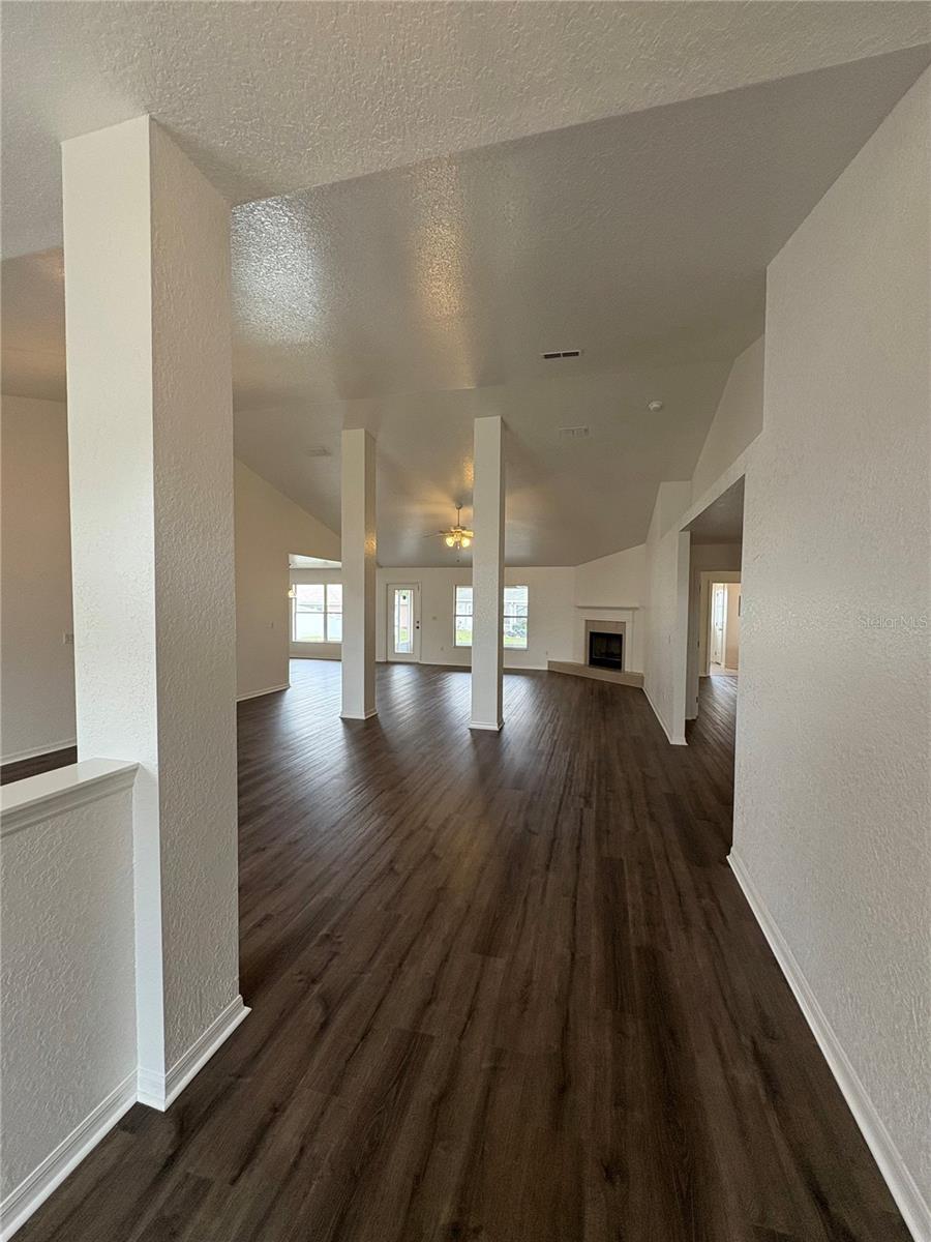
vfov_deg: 102.1
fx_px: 502
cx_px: 466
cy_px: 621
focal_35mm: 14
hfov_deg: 85.7
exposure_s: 1/120
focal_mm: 2.22
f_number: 2.2
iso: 125
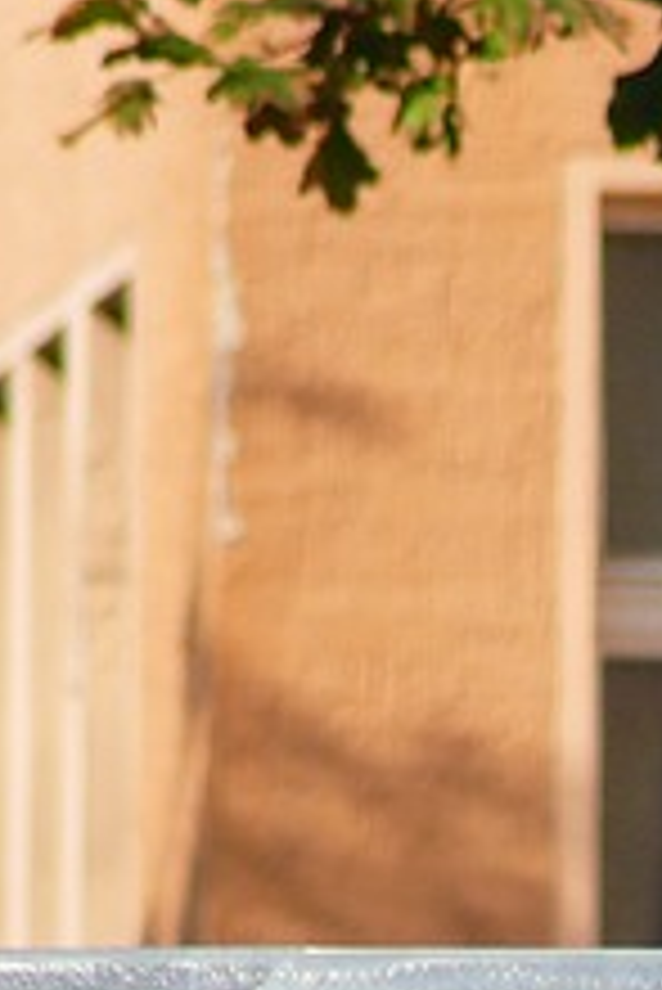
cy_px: 1256
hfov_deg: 0.7
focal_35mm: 2115
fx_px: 58243
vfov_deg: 1.0
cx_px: 856
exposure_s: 1/250
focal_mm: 88.8
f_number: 4.5
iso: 100
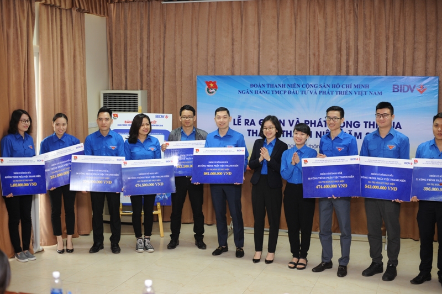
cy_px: 147
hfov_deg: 39.6
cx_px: 221
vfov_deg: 26.9
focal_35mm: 50
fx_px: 613
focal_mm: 50
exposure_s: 1/160
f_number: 2.5
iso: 1000
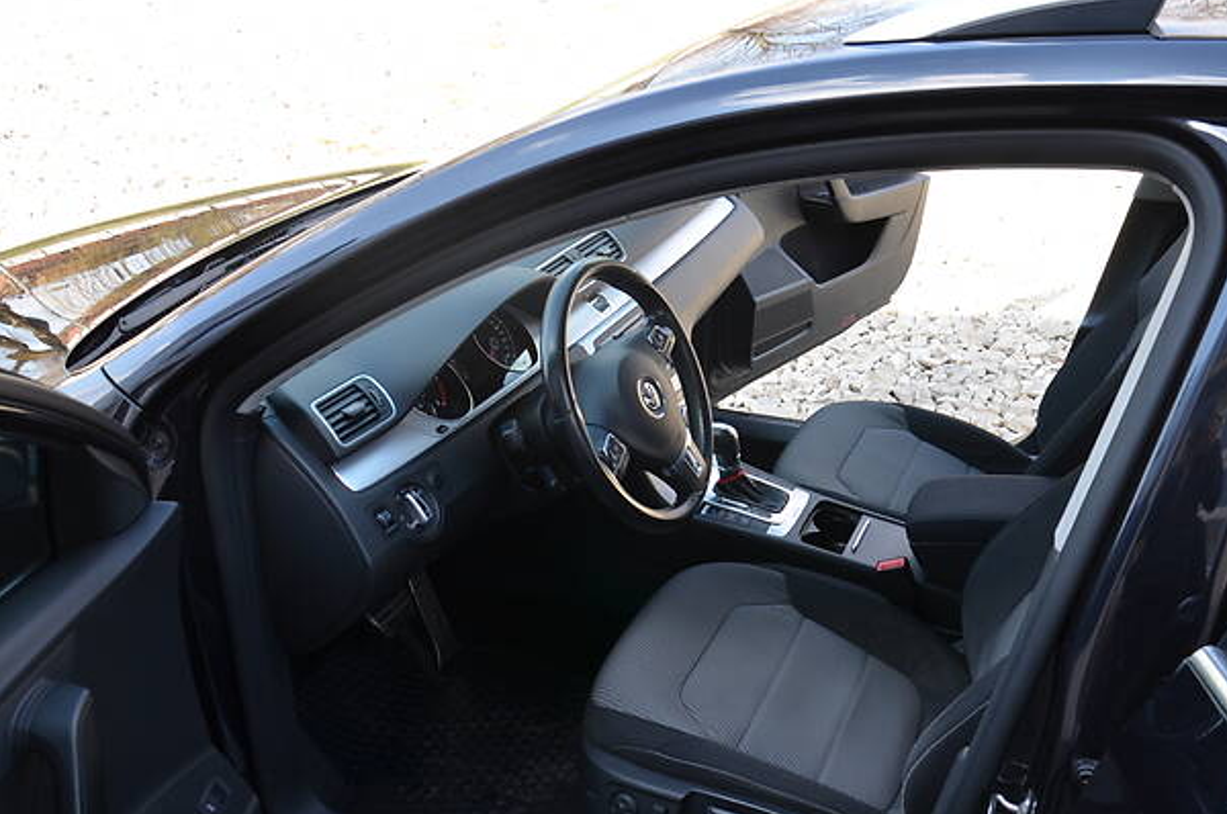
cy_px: 477
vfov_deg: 36.7
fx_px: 1225
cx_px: 751
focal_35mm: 36
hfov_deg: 52.7
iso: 200
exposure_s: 1/125
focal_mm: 18
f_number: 5.6
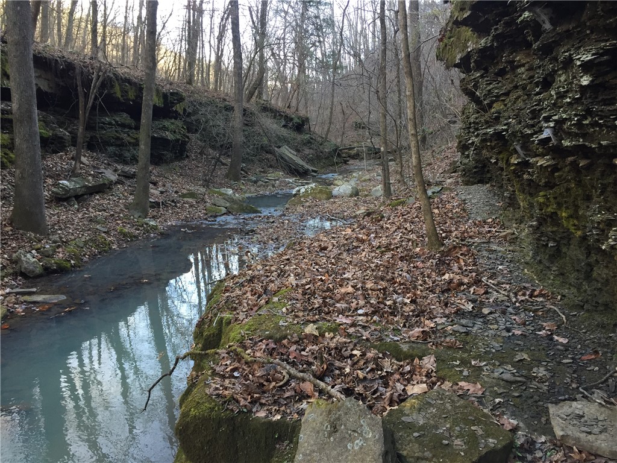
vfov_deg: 48.2
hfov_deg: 61.7
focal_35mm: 29
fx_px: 517
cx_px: 308
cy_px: 232
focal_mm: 4.15
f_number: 2.2
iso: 32
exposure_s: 1/30
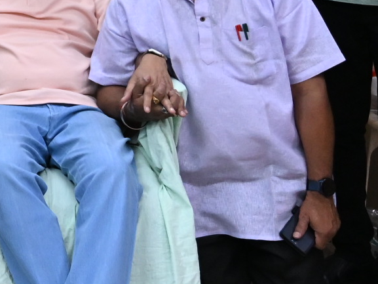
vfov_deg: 11.8
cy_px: -107
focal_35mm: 121
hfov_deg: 14.6
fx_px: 1322
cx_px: -271
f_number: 4
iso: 3200
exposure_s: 1/125
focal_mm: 24
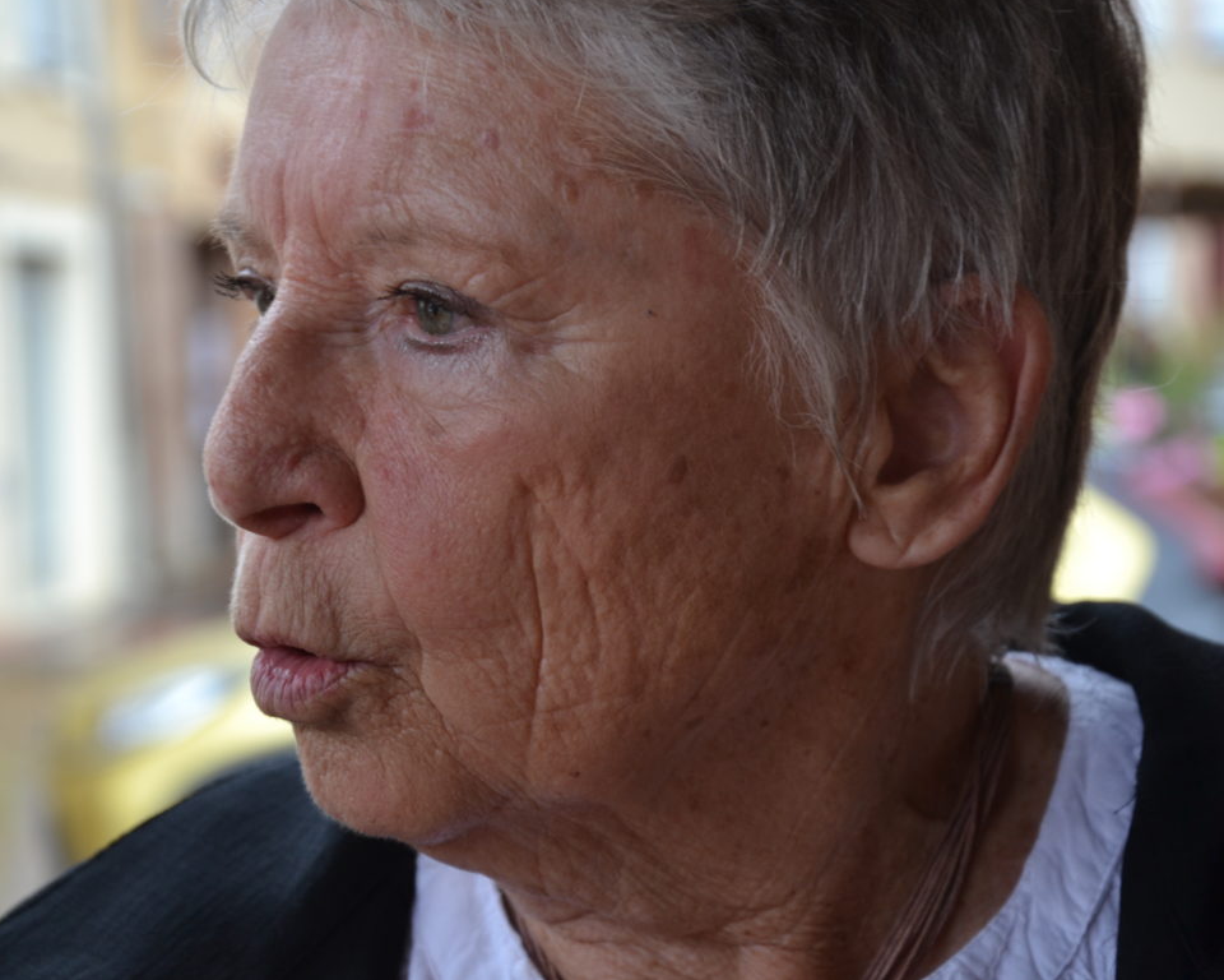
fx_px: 4621
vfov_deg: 12.1
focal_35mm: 128
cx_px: 576
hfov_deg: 15.1
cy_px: 488
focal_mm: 75
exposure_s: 1/125
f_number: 5.6
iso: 280
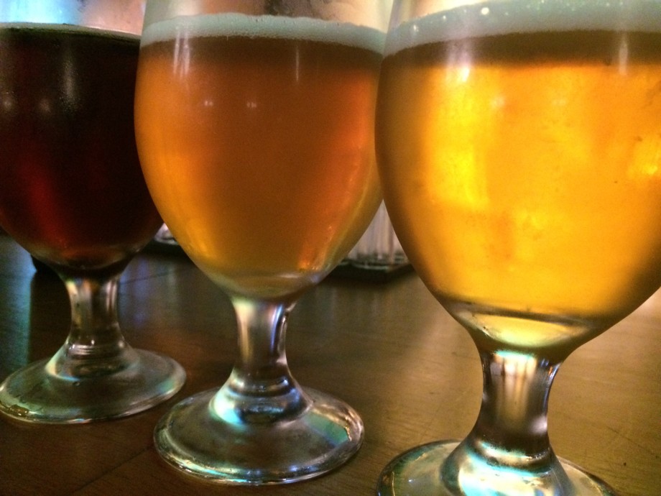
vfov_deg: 48.2
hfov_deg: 61.7
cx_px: 330
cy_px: 248
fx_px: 554
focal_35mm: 29
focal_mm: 4.15
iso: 500
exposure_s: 1/15
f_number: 2.2
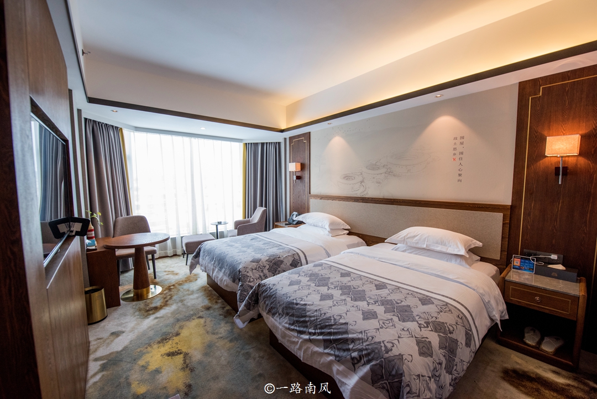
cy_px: 200
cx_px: 298
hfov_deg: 104.2
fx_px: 232
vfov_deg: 81.3
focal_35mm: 14
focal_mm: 14
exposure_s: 1/100
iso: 1250
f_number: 5.6
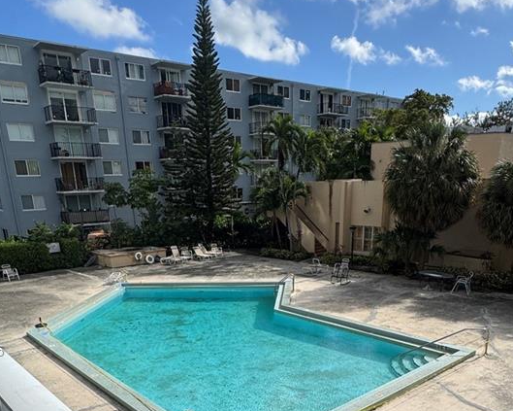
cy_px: 352
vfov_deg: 43.9
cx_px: 260
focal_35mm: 31
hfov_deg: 57.2
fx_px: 471
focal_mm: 2.22
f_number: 2.2
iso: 50
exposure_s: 1/2028
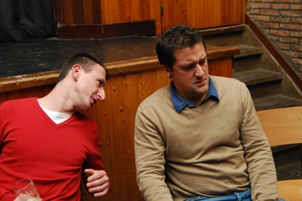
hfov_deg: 38.0
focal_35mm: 52
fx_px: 436
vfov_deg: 25.9
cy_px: 74
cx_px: 116
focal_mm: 22
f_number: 4
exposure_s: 1/60
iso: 1600
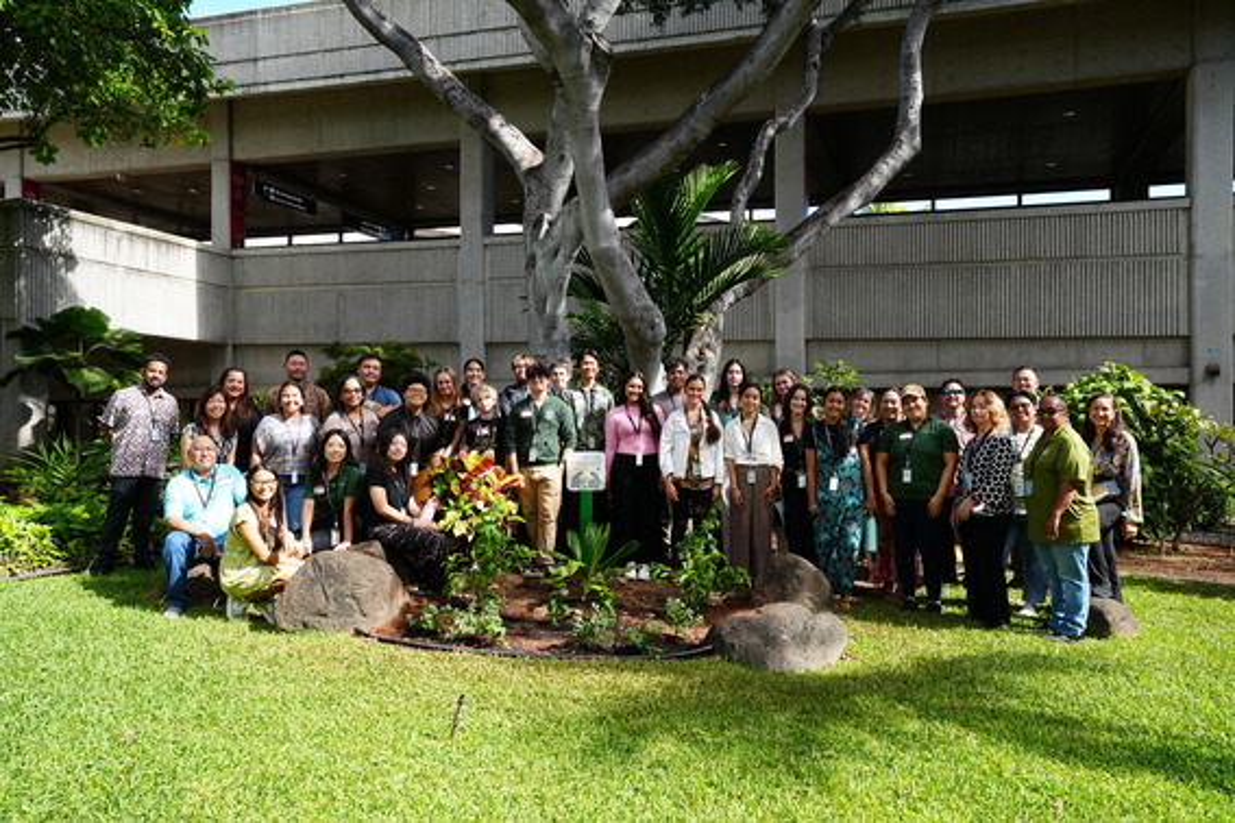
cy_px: 412
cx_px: 618
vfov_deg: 47.9
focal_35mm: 27
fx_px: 926
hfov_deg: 67.4
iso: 100
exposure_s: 1/100
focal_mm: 18
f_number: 6.3
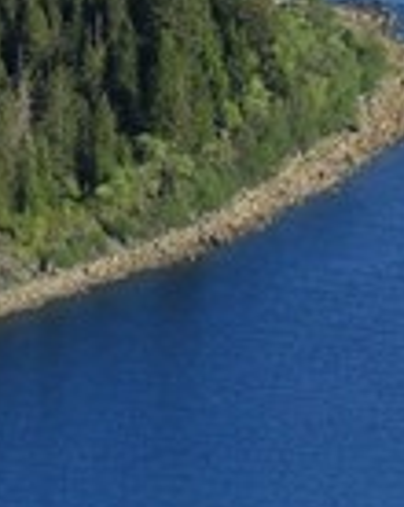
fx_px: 17091
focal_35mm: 1141
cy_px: 981
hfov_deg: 1.3
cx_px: -1939
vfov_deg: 1.7
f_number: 3.2
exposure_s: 1/1500
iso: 100
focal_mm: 70
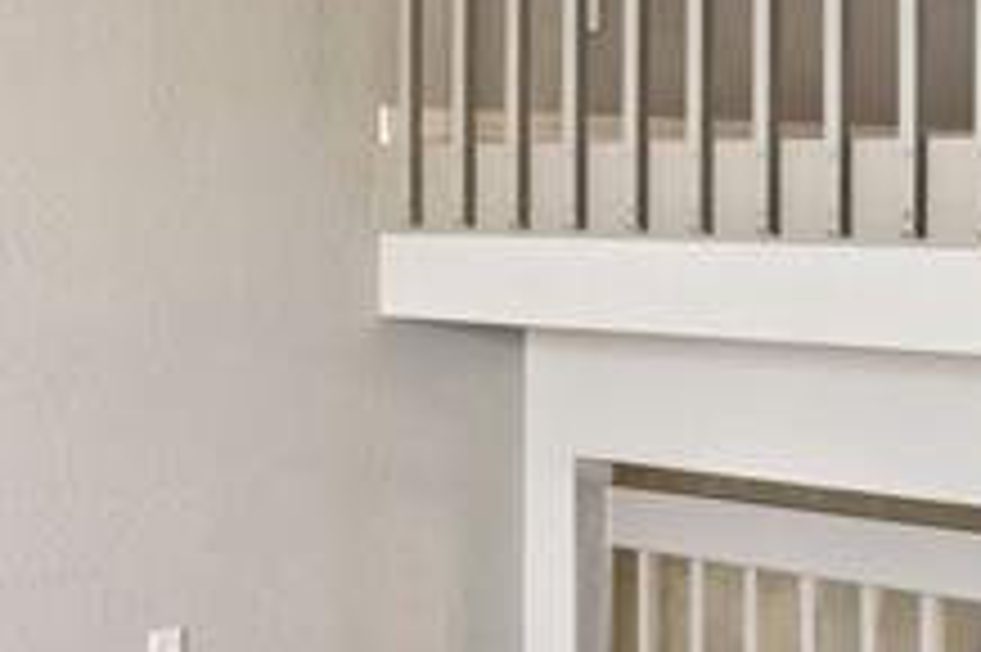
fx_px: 2178
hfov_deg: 25.2
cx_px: 684
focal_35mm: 80
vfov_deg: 17.0
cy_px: 180
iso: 400
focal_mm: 17
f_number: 8
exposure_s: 1/15
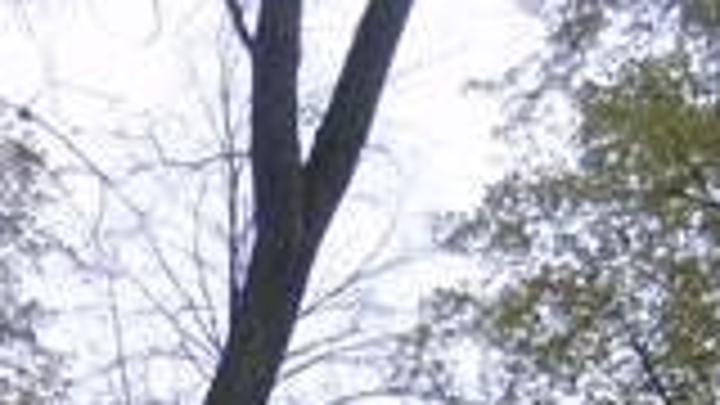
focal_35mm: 148
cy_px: 734
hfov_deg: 14.2
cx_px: -90
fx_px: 2826
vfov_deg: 7.9
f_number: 2.8
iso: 100
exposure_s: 1/136
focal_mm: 6
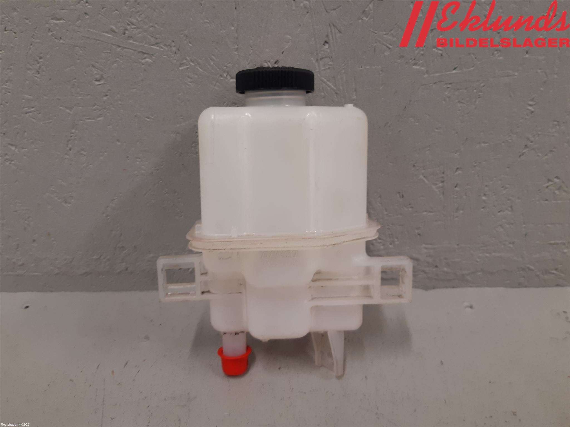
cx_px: 285
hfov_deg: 67.3
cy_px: 214
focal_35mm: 26
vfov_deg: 53.1
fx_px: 428
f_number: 1.7
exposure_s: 1/50
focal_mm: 3.93
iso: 80
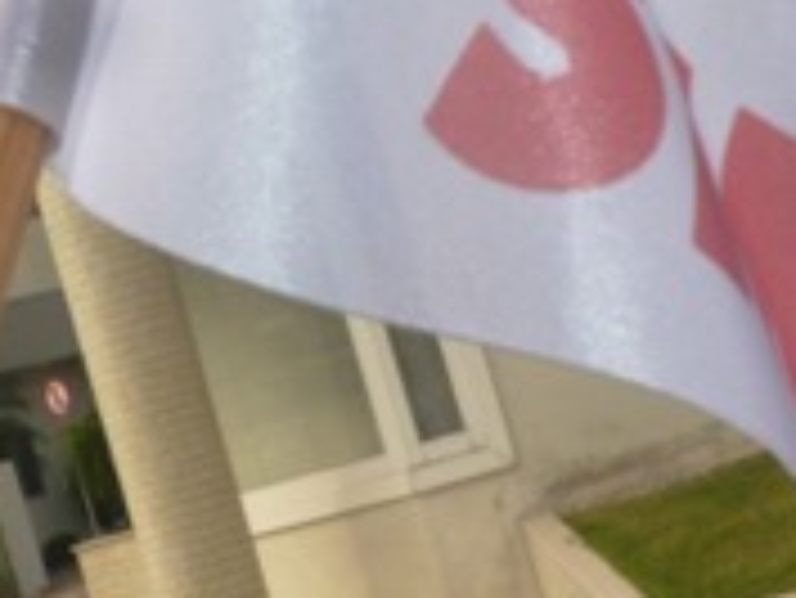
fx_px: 2324
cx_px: 382
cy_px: 238
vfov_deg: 14.7
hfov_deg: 19.4
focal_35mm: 101
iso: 100
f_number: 9
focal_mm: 5
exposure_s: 1/160
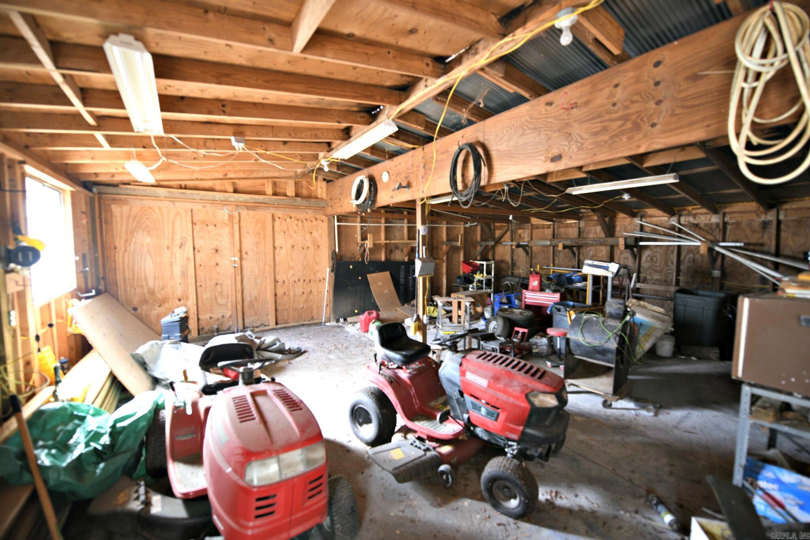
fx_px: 315
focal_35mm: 14
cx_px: 405
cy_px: 270
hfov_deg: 104.3
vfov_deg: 81.2
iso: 450
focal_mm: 14
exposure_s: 1/15
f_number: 2.8
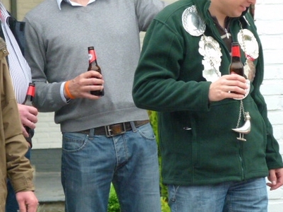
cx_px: 77
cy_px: 61
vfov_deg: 4.2
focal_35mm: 352
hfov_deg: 5.6
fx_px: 2875
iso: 320
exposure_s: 1/160
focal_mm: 42.2
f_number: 3.9
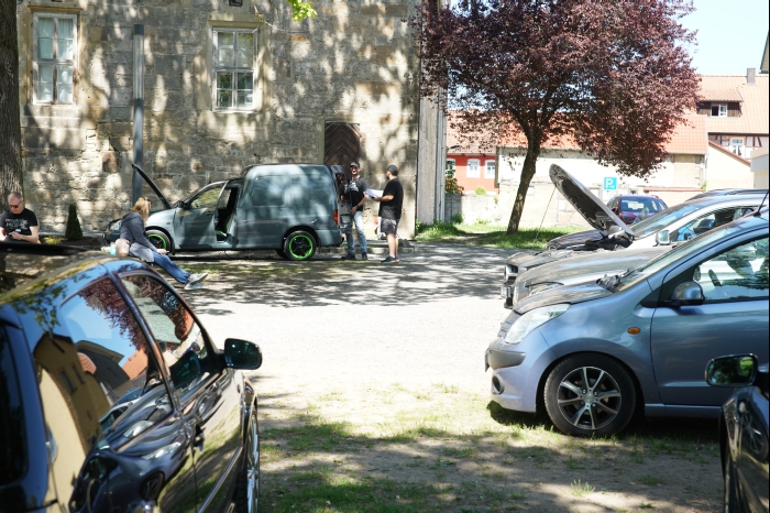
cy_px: 256
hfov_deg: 28.9
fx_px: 1496
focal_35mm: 70
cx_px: 385
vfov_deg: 19.4
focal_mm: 70
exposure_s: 1/100
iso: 160
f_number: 7.1
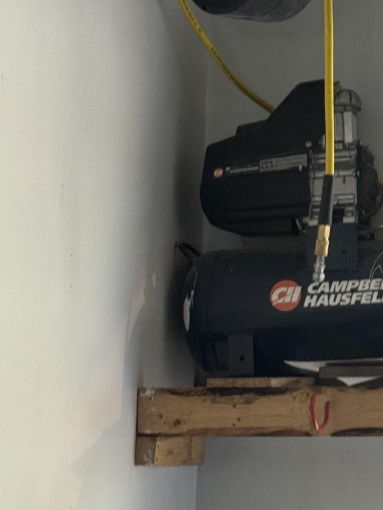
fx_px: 1638
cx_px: 371
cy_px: 52
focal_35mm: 111
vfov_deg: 17.5
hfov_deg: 13.2
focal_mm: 6.76
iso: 250
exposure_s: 1/40
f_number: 1.78
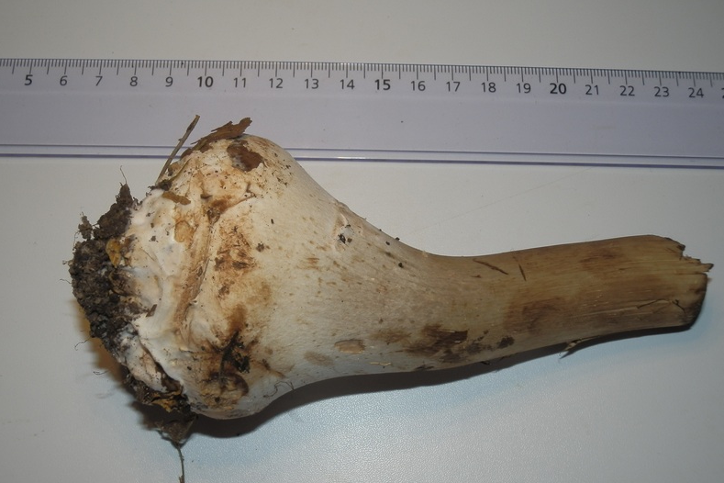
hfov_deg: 49.6
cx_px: 363
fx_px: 784
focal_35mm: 39
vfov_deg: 34.2
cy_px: 274
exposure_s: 1/40
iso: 80
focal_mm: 6.7
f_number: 9.9
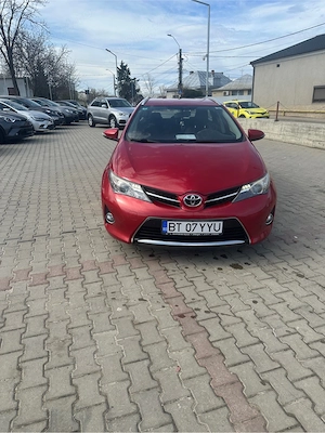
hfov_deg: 56.8
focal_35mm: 24
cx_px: 162
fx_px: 300
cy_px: 216
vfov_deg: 71.6
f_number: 1.78
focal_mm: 6.86
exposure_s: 1/2882
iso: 80
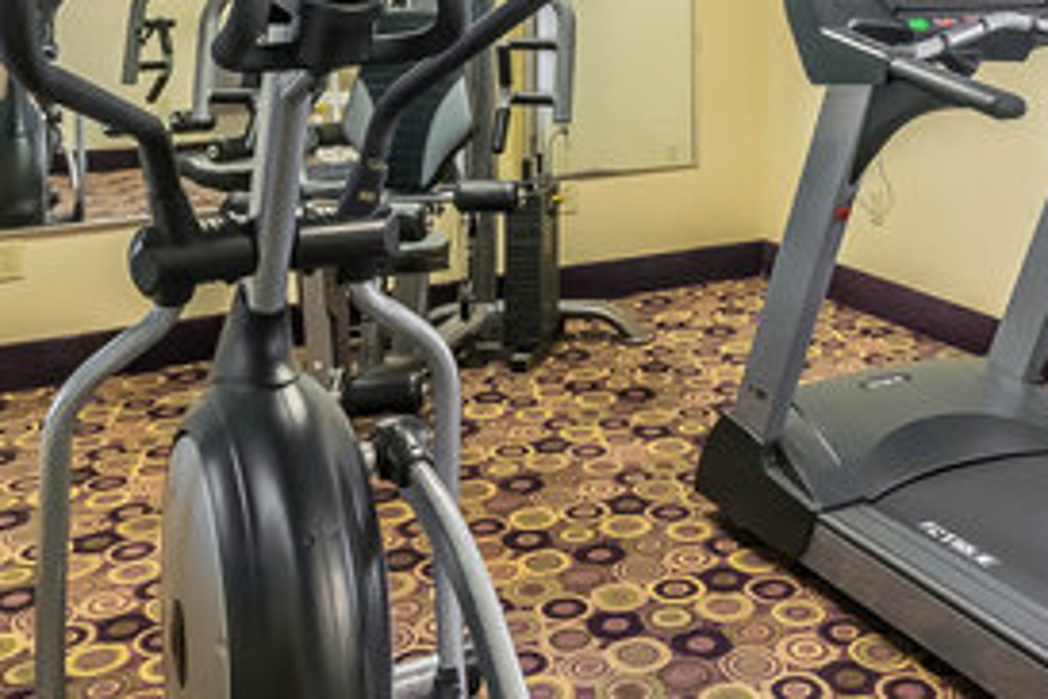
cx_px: 983
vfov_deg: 28.3
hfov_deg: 40.4
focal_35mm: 44
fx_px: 1281
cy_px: -29
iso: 400
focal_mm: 10
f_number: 11
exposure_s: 1/5
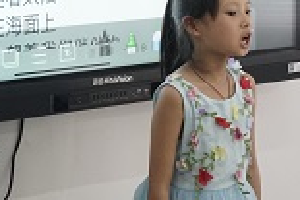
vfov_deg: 8.2
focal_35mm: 165
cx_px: 195
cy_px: -34
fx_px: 1374
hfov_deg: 12.5
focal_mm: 51
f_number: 5.6
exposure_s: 1/100
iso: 3200
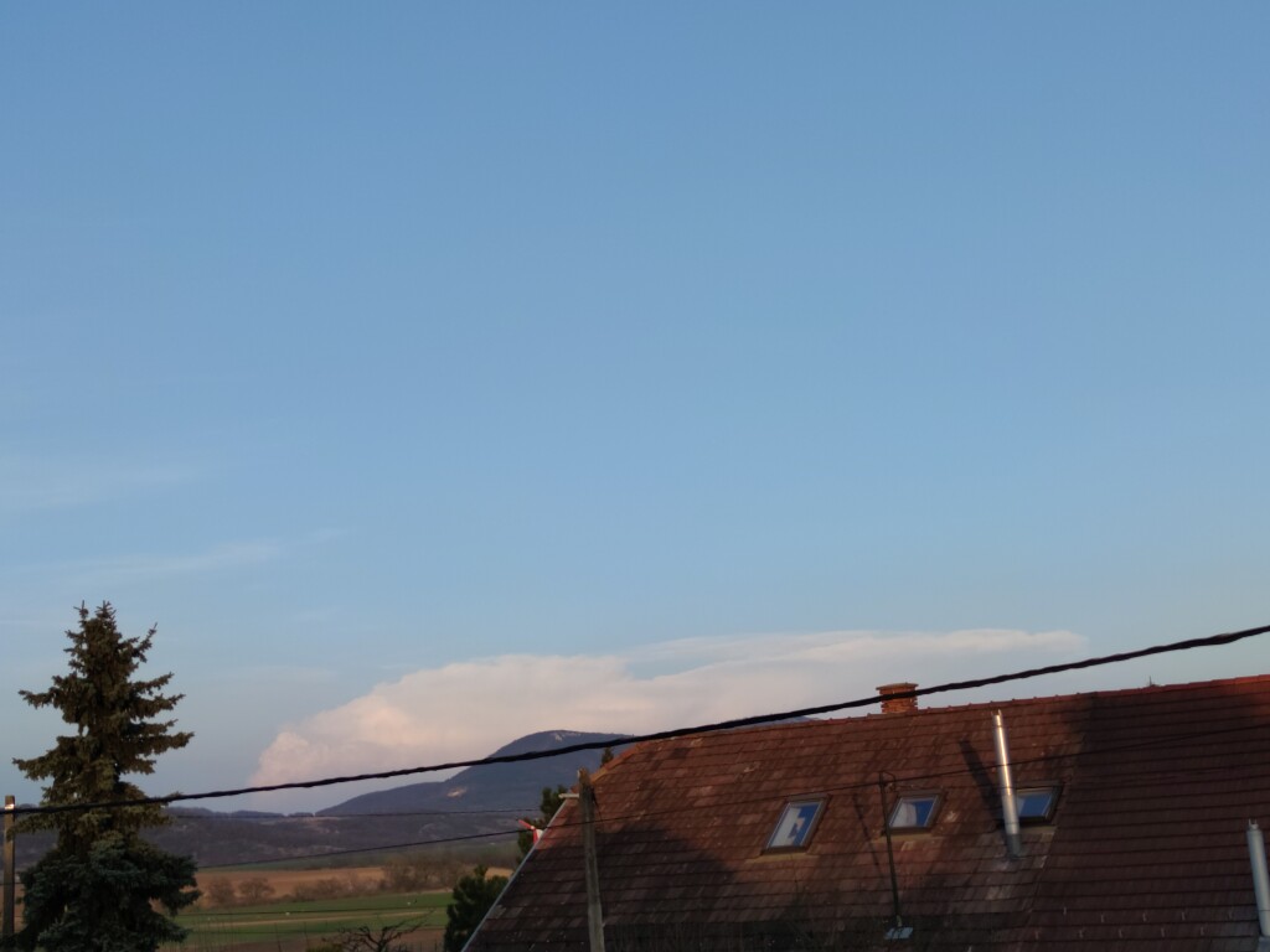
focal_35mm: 24
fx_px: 881
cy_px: 476
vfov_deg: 56.8
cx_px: 635
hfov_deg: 71.6
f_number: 1.69
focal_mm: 6.72
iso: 50
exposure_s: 1/418
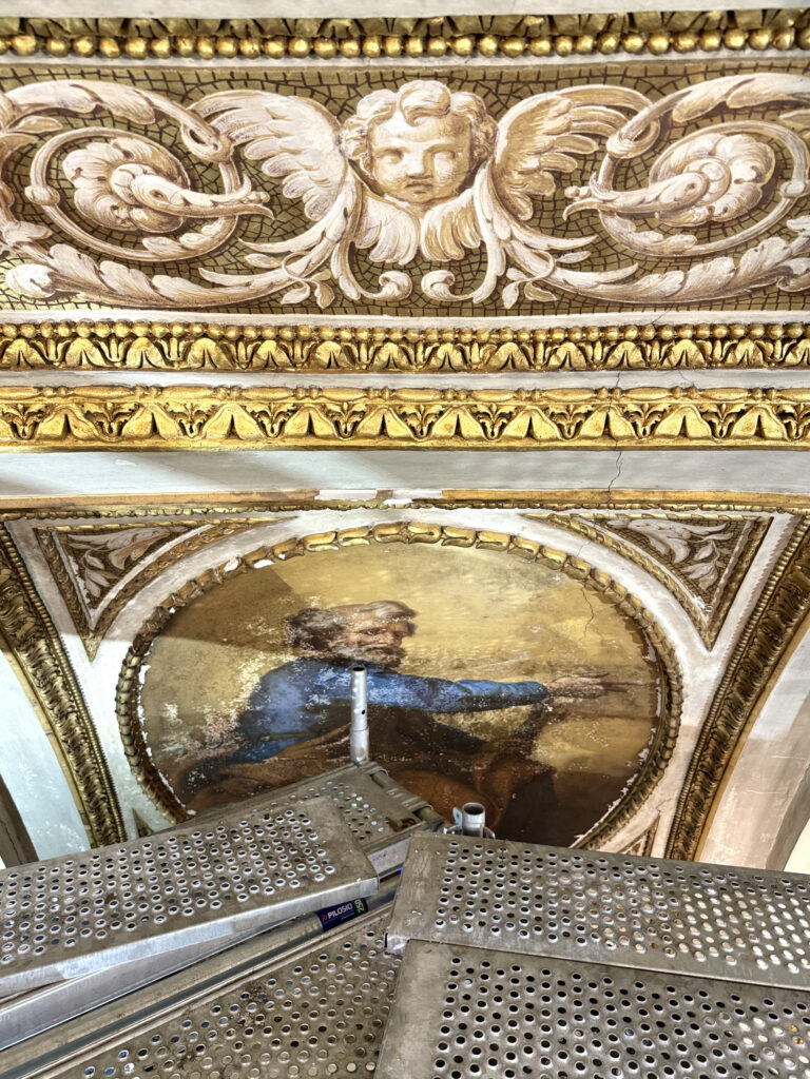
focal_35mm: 24
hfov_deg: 56.8
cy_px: 540
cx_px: 405
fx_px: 749
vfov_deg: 71.6
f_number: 1.78
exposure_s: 1/50
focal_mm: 6.76
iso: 250
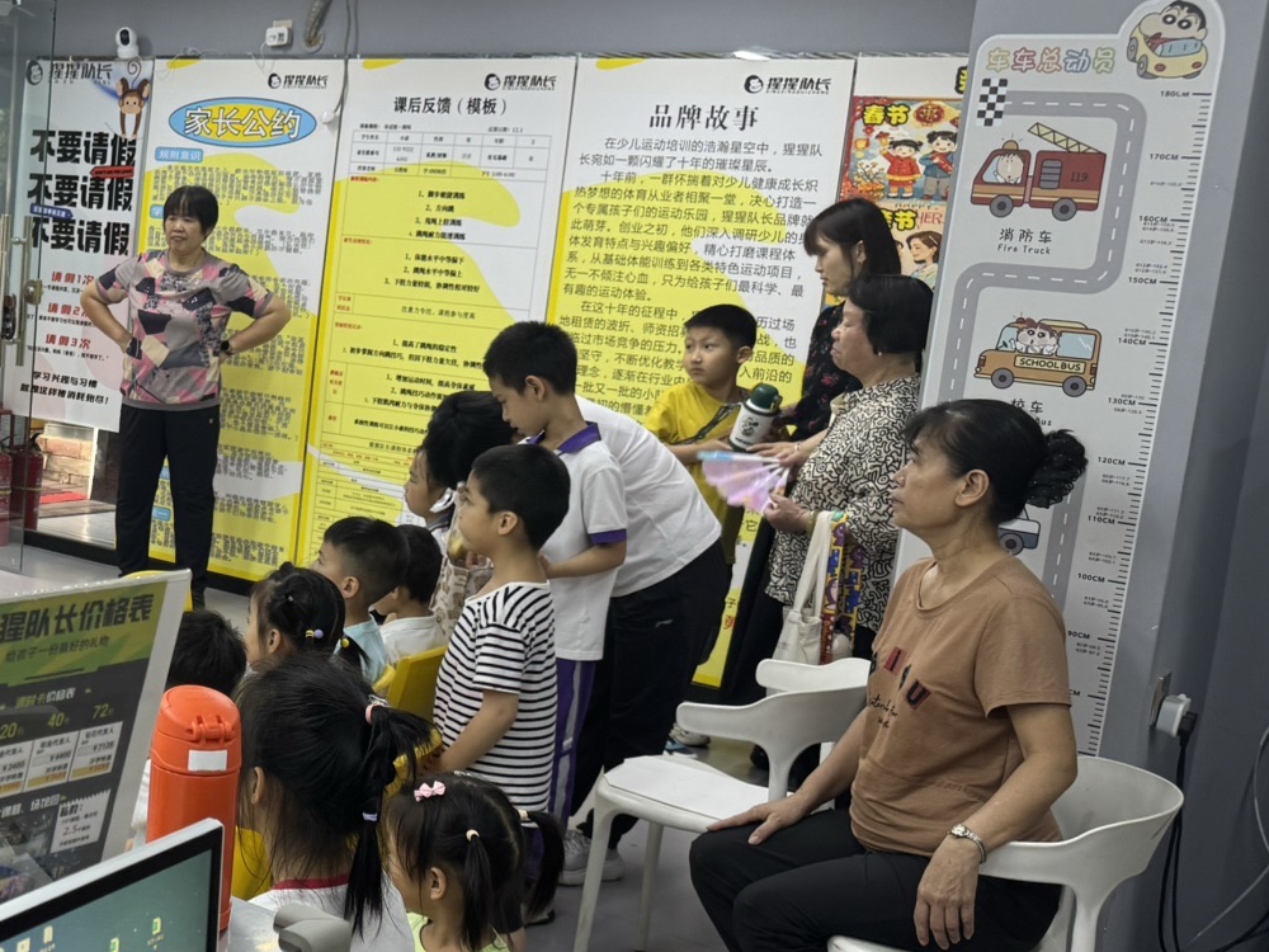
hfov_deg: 36.0
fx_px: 1760
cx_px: 18
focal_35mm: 48
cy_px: 487
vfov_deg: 30.3
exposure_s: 1/100
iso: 100
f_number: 1.78
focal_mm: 6.76
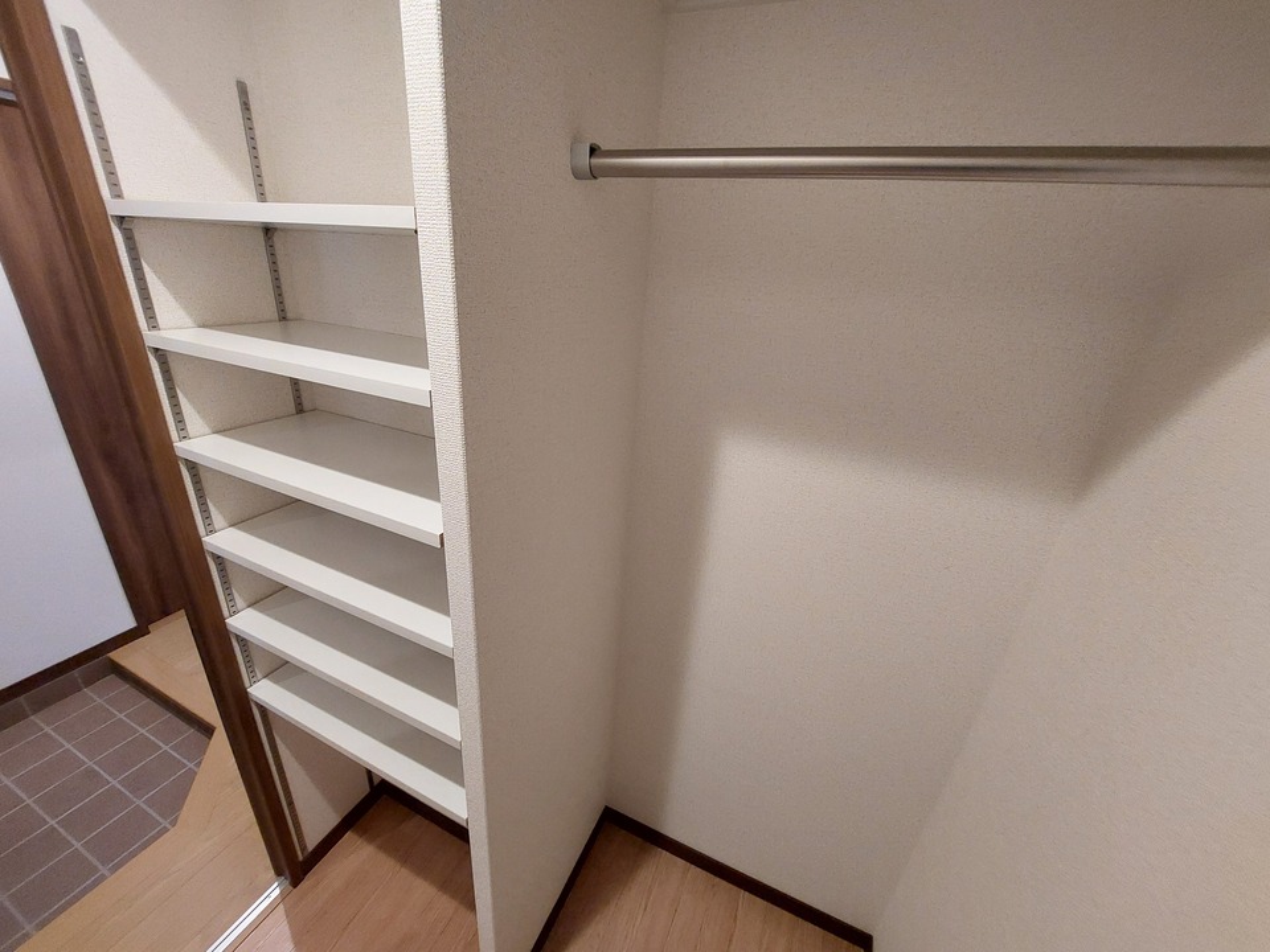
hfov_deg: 106.2
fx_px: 477
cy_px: 476
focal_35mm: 13
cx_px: 635
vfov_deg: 89.9
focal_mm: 1.74
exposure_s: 1/40
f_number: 2.2
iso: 400
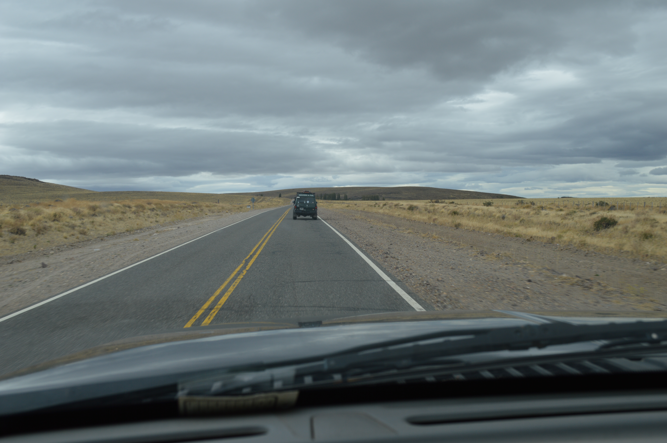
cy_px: 222
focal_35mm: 36
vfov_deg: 36.8
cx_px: 334
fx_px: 666
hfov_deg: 53.2
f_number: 7.1
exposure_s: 1/200
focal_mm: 24
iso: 100
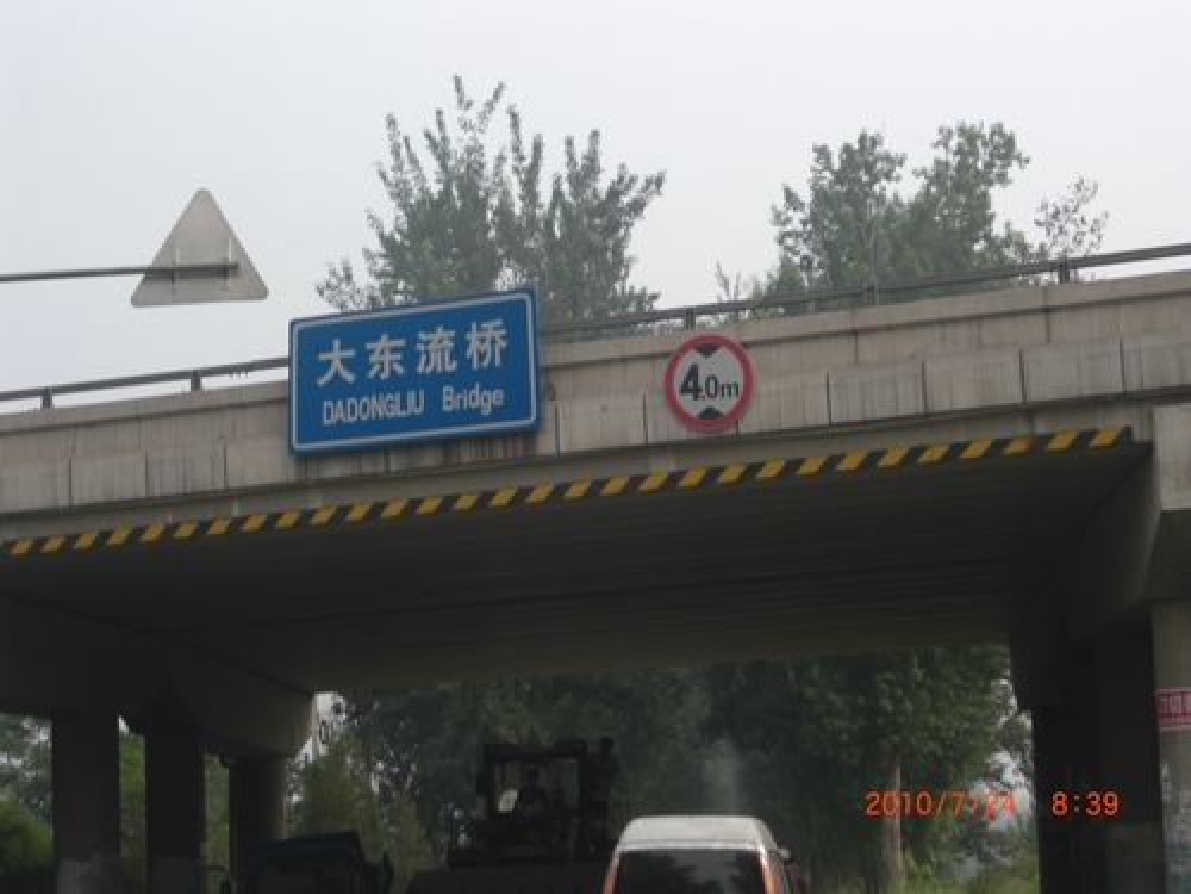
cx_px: 596
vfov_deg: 16.6
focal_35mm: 89
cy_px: 447
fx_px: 3062
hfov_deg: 22.0
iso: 50
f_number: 4.8
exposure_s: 1/250
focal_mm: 15.7
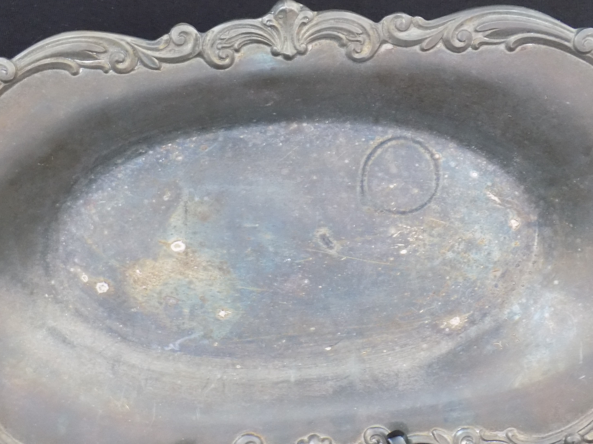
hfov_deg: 29.8
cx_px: 296
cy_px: 222
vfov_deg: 22.6
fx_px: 1114
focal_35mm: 65
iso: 400
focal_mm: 11.5
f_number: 4.1
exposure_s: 1/2
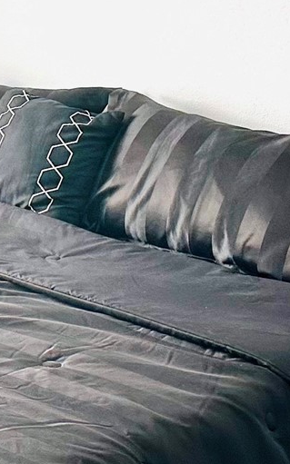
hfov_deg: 11.8
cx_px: -229
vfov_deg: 20.1
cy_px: 60
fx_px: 1291
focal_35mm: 102
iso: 160
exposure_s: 1/60
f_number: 1.78
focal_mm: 6.86
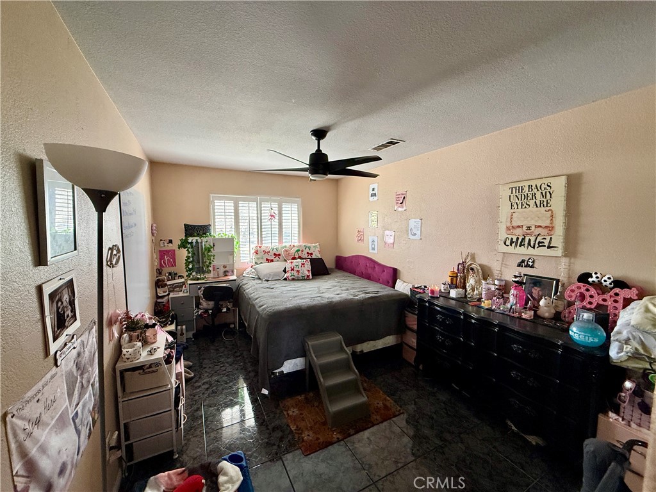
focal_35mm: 14
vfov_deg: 85.7
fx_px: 265
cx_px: 328
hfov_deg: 102.1
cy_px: 246
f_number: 2.2
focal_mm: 2.22
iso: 320
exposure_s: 1/99
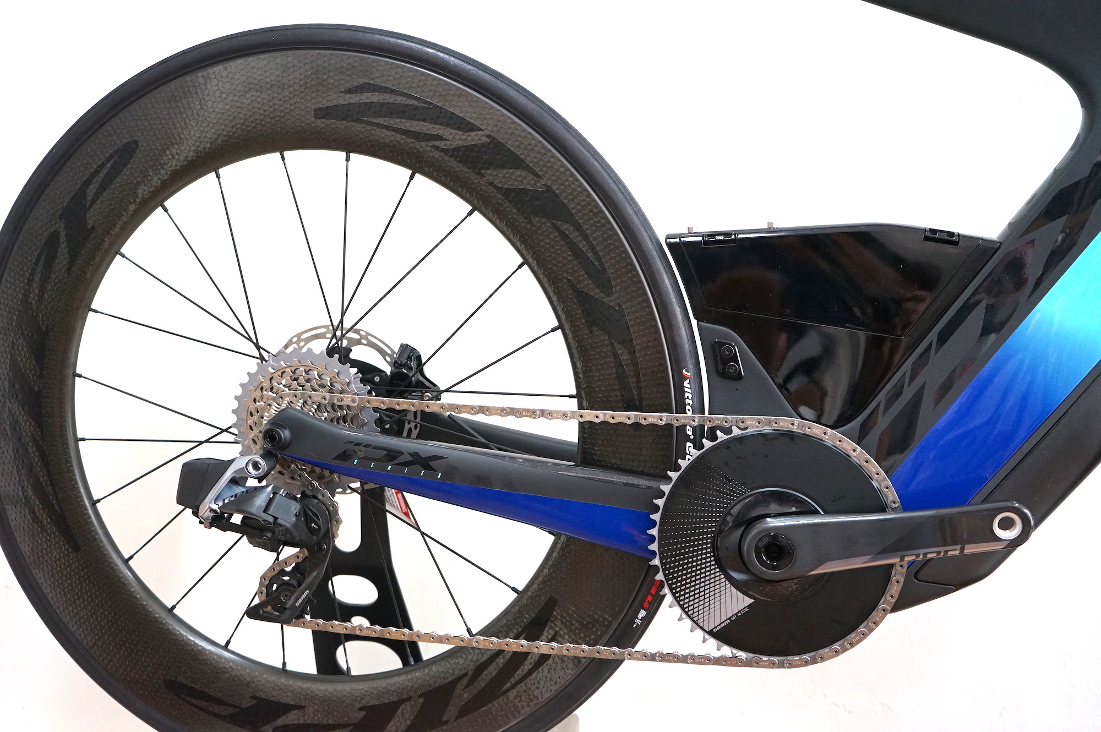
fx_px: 1131
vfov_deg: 35.9
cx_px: 550
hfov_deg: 51.9
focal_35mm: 37
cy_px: 366
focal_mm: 37
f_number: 4
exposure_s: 1/160
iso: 2000
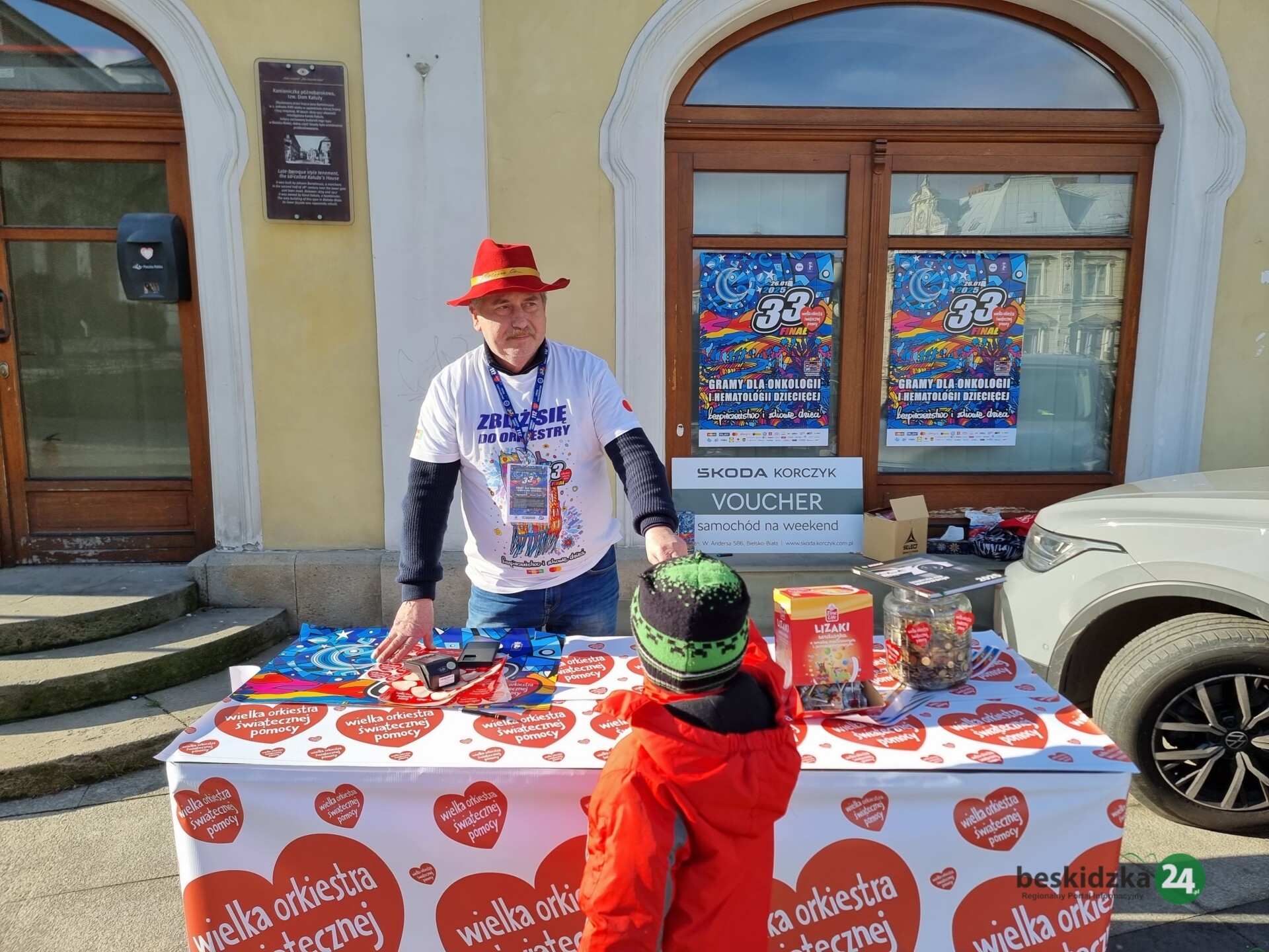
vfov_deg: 56.8
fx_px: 880
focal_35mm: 24
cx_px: 634
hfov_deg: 71.6
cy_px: 476
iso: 50
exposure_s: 1/421
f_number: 1.8
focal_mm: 6.7
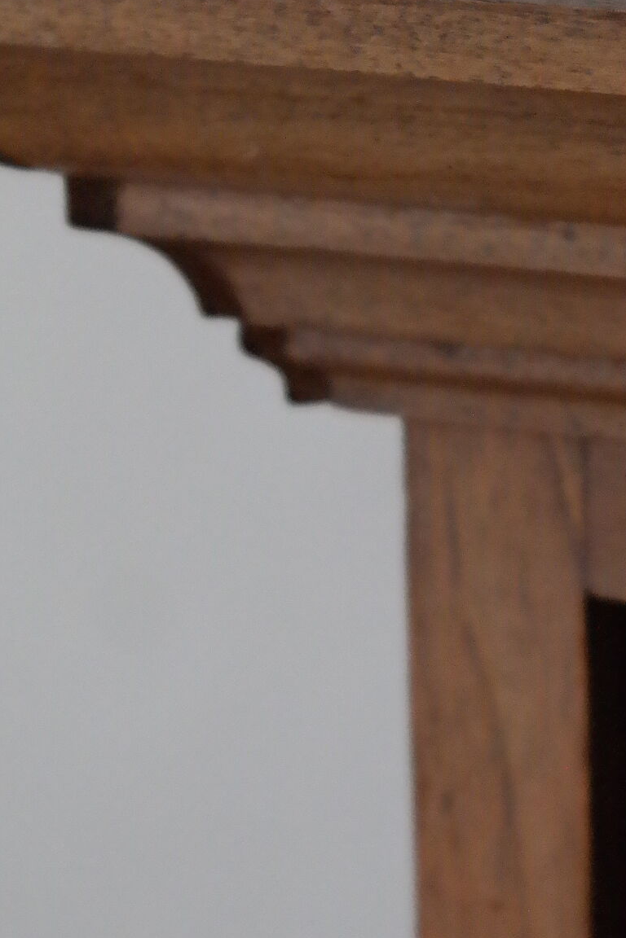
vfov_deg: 10.3
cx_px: 469
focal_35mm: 199
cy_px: 392
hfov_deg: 6.9
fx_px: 5190
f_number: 5.6
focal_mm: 50
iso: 3200
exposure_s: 1/50
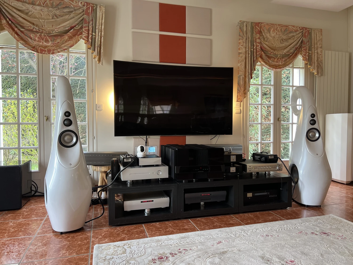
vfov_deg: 53.1
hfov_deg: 67.3
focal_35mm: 26
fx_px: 265
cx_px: 176
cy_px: 132
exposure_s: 1/100
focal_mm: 5.7
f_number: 1.5
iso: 100
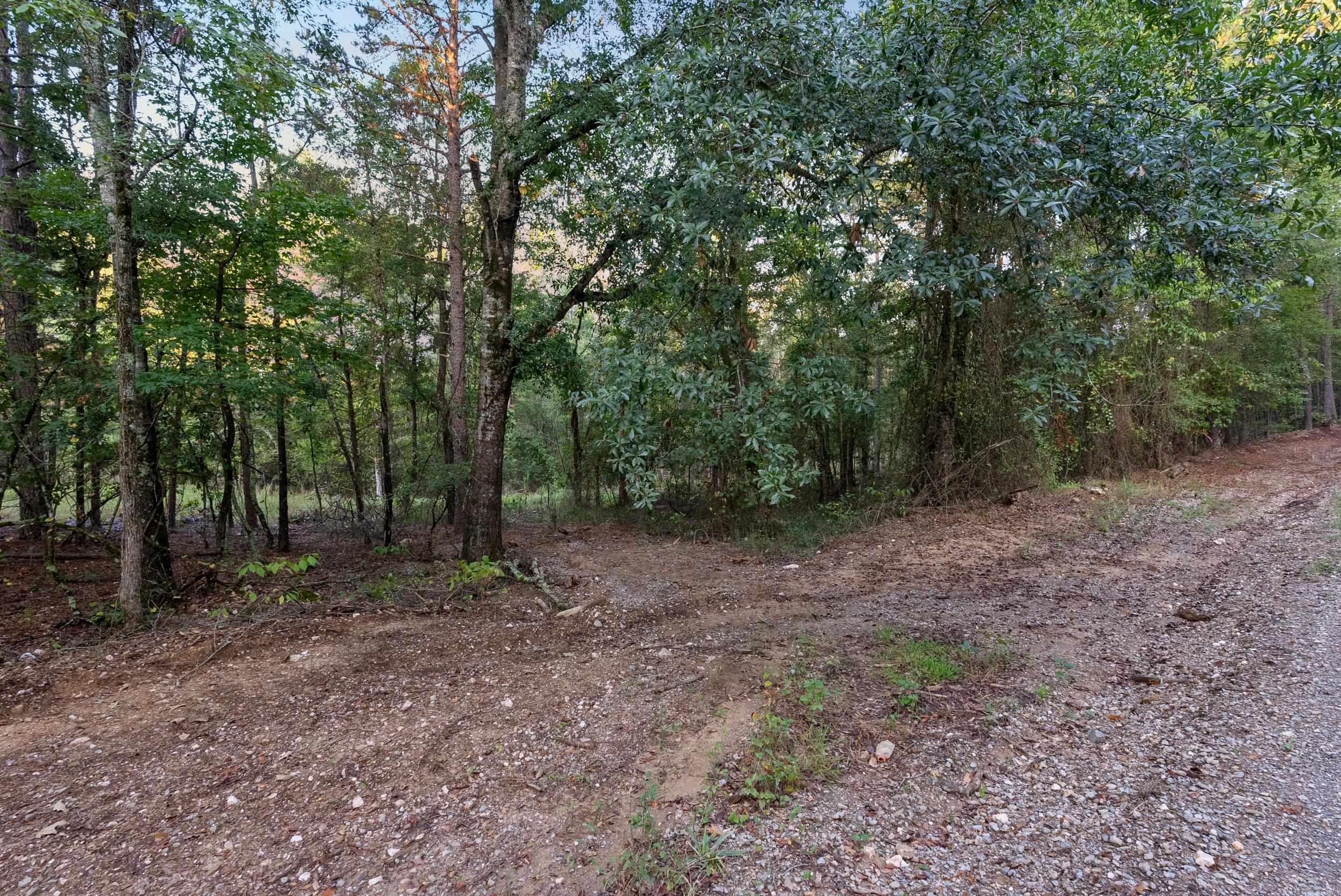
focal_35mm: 16
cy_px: 448
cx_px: 670
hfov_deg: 96.7
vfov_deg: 73.8
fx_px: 596
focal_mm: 16
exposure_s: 1/8
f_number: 9
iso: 250
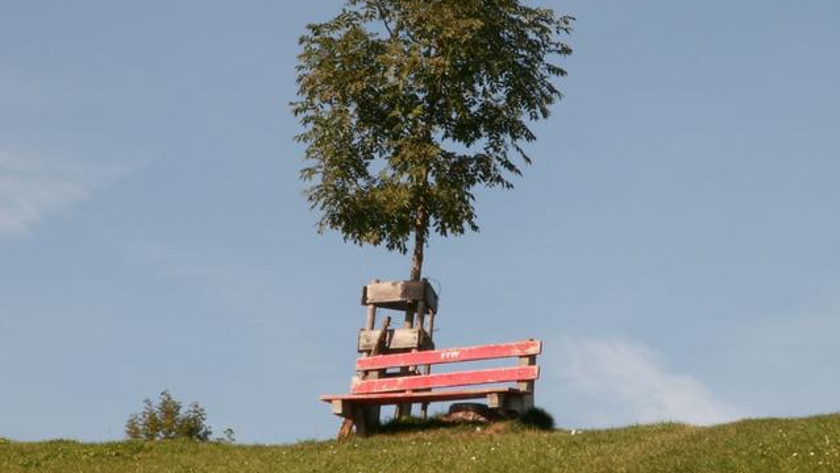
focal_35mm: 200
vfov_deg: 6.1
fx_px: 4455
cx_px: 420
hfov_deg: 10.8
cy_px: 159
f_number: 8
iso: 50
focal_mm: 29.98
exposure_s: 1/125
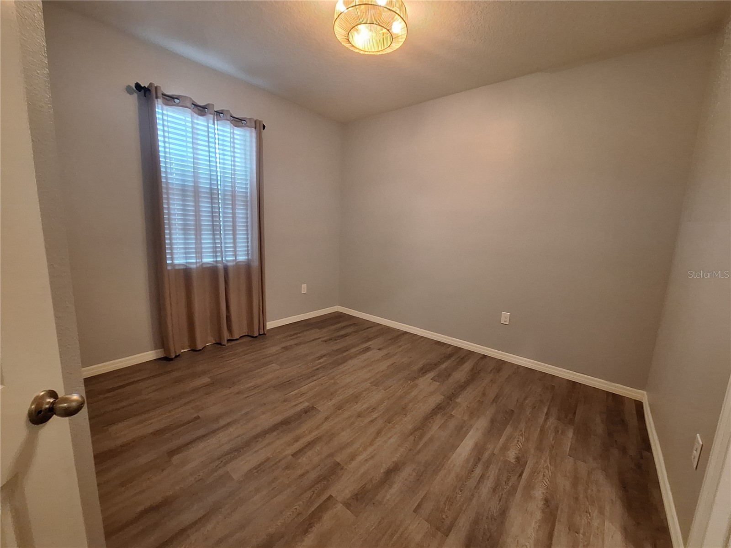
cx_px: 366
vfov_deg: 89.9
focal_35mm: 13
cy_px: 274
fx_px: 275
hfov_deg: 106.2
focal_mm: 1.74
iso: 160
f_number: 2.2
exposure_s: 1/40
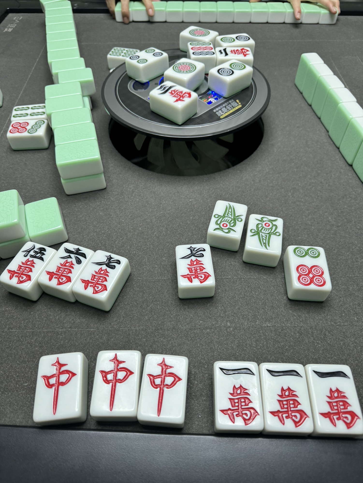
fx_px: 335
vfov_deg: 71.6
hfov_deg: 56.9
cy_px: 242
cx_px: 182
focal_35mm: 24
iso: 160
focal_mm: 6.86
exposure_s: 1/100
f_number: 1.78
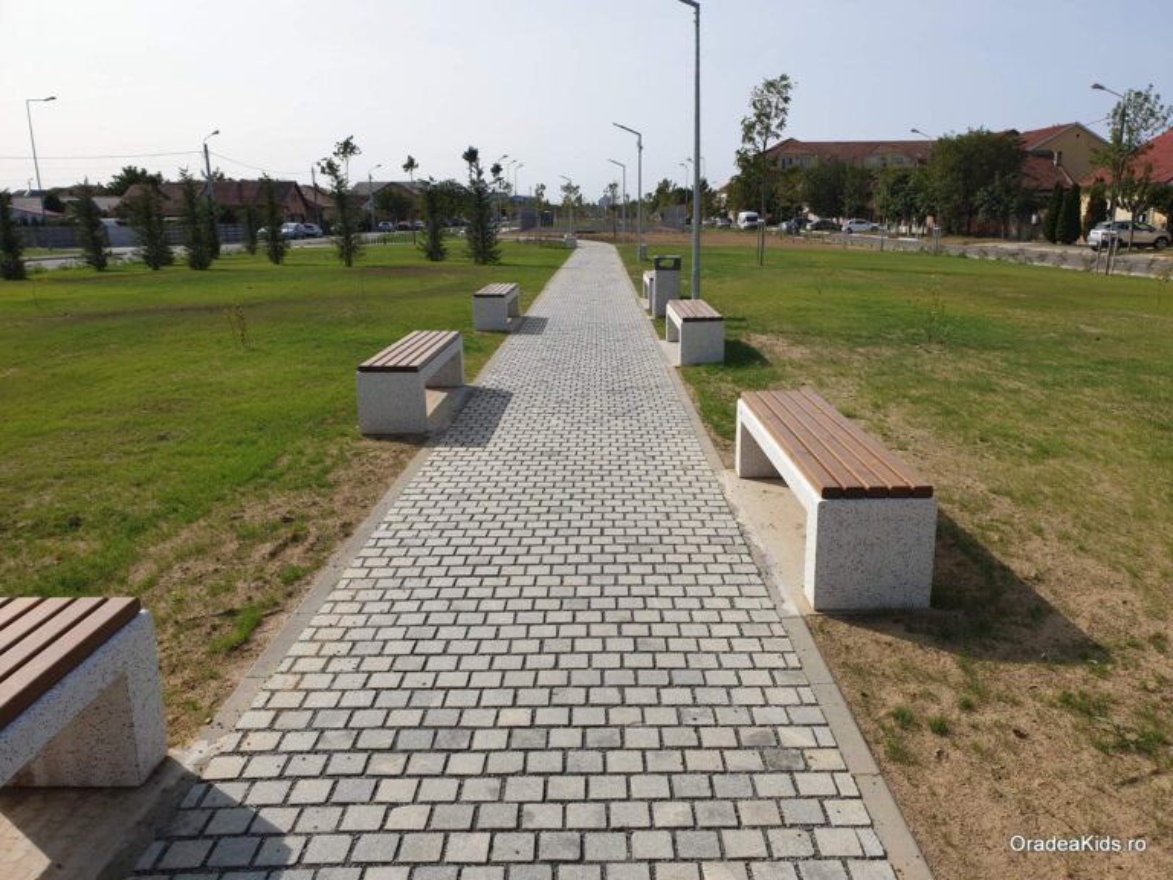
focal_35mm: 26
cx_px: 586
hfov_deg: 67.3
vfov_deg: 53.1
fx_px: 881
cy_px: 440
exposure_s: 1/1901
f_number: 2.4
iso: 50
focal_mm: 4.3
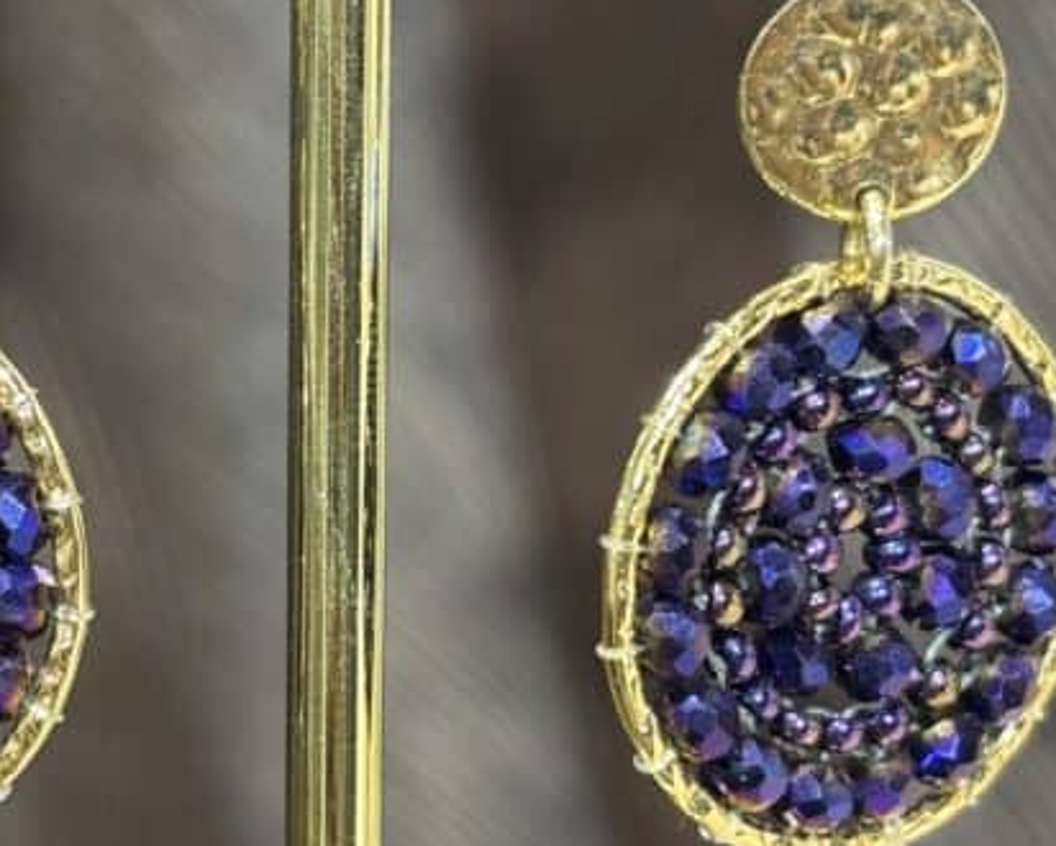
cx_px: 326
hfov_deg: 15.2
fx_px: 3940
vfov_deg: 12.2
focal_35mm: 126
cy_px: 569
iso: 80
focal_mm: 5.96
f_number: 1.6
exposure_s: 1/50
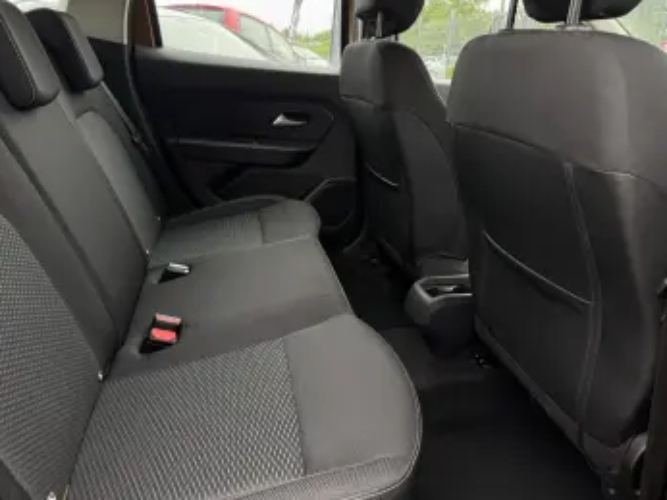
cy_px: 243
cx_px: 330
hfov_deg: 69.4
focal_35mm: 25
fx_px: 481
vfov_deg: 54.8
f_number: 1.78
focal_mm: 6.76
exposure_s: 1/111
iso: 200
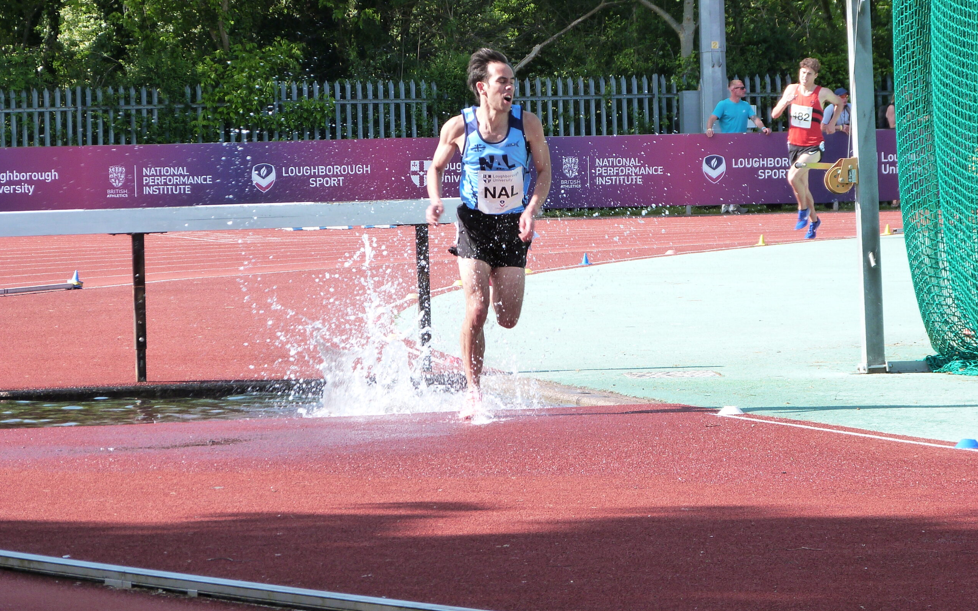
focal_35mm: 228
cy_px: 292
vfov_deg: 5.8
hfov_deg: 9.2
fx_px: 6077
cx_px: 488
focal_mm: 38.6
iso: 160
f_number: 4
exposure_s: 1/250
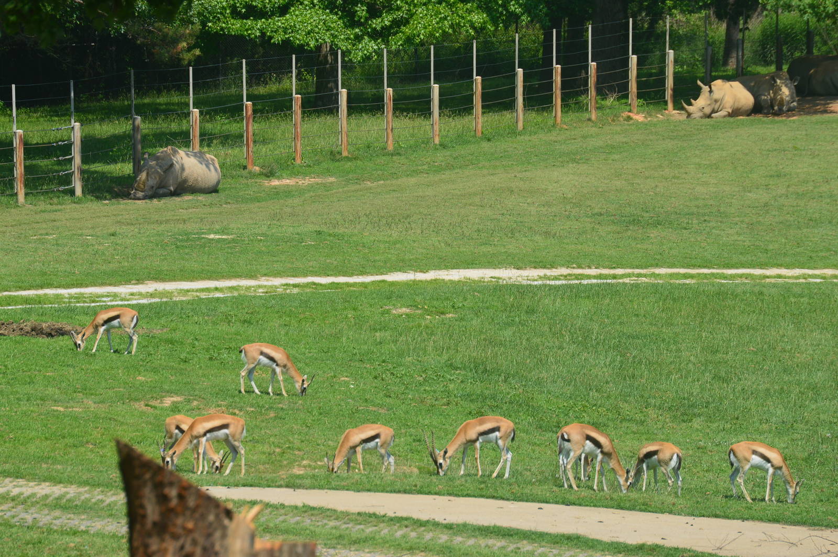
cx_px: 419
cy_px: 278
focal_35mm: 278
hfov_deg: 7.4
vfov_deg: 4.9
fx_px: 6454
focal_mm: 185
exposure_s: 1/500
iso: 280
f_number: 11
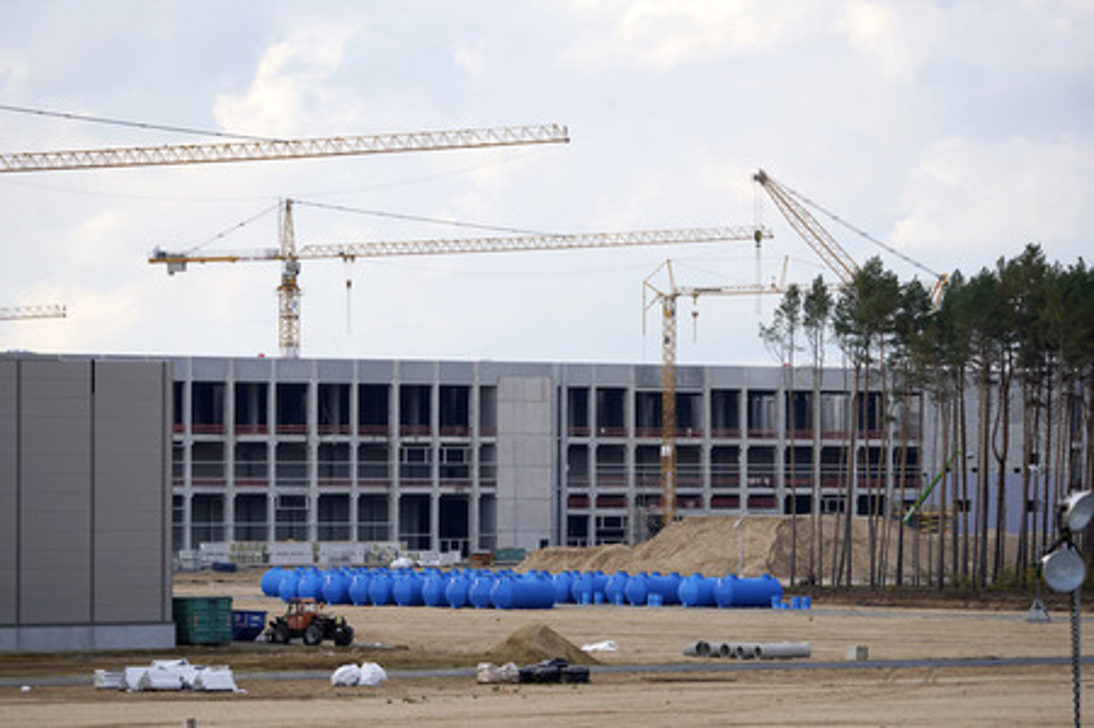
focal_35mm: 200
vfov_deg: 6.9
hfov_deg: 10.3
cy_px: 364
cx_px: 547
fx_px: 6073
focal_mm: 200
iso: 100
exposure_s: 1/200
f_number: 7.1
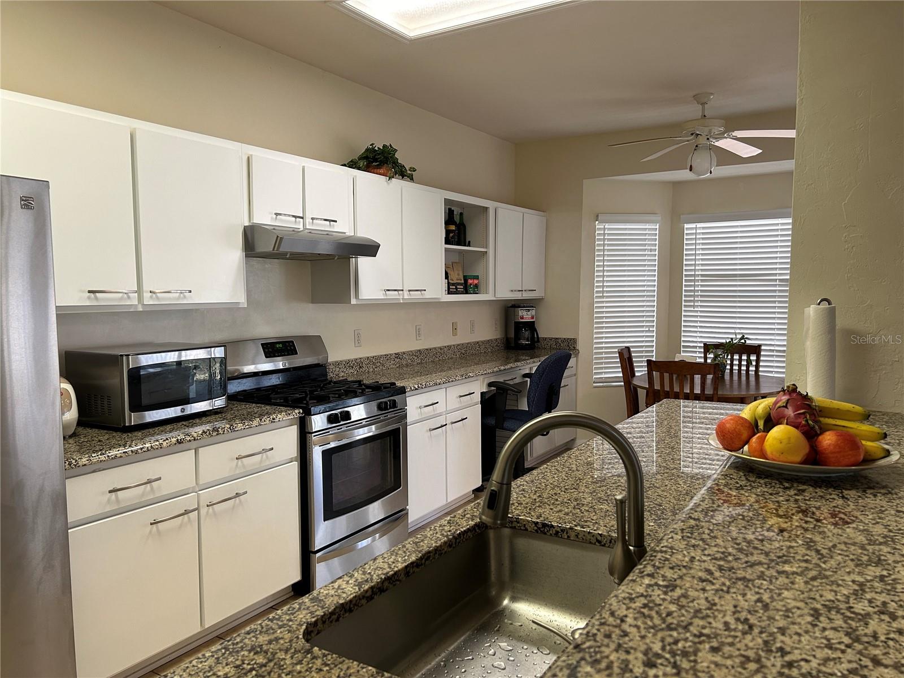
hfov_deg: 67.3
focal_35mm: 26
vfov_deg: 53.1
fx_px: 679
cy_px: 339
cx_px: 452
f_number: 1.5
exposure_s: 1/120
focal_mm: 5.7
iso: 125
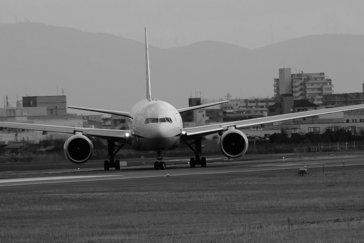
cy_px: 129
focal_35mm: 489
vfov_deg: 2.8
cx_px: 154
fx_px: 4947
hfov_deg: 4.2
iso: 640
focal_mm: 280
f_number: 14
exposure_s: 1/225
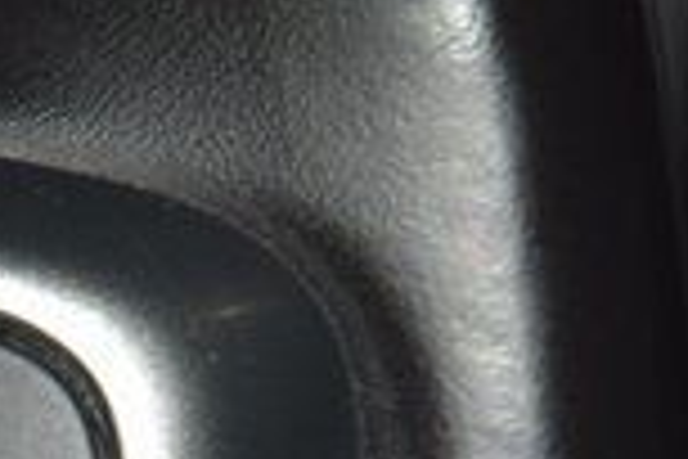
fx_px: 7453
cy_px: 727
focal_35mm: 390
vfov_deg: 3.5
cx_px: -607
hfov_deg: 5.2
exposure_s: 1/125
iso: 100
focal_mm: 62
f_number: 8
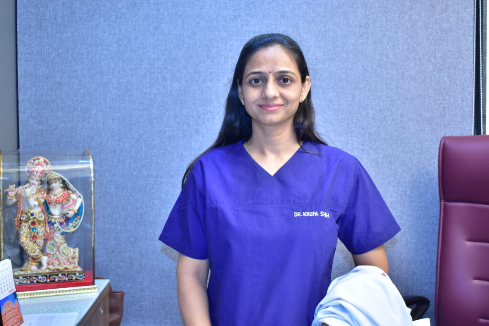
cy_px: 163
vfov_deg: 29.0
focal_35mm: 46
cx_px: 244
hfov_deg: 42.3
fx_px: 632
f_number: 4.2
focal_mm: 31
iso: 500
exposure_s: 1/50
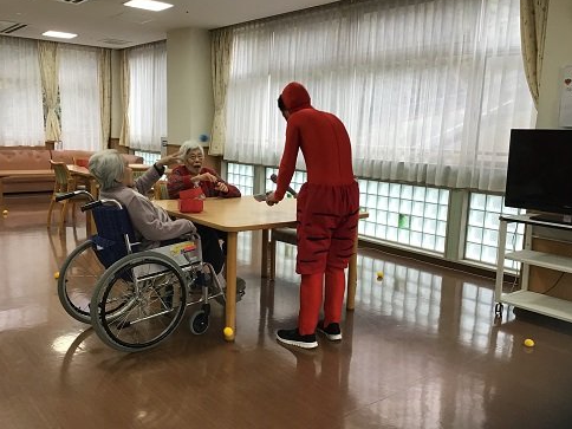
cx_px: 286
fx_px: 529
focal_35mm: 32
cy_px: 216
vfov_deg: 44.2
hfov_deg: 56.8
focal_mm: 3.3
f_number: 2.4
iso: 32
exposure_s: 1/40
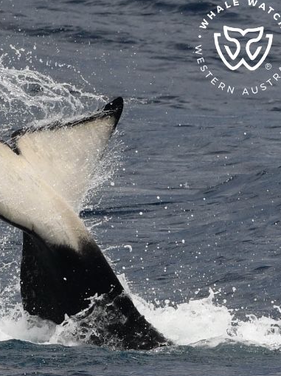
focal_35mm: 499
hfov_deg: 3.0
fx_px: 5408
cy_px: 193
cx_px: 2
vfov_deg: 4.0
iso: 320
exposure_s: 1/2000
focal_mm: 220
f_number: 8
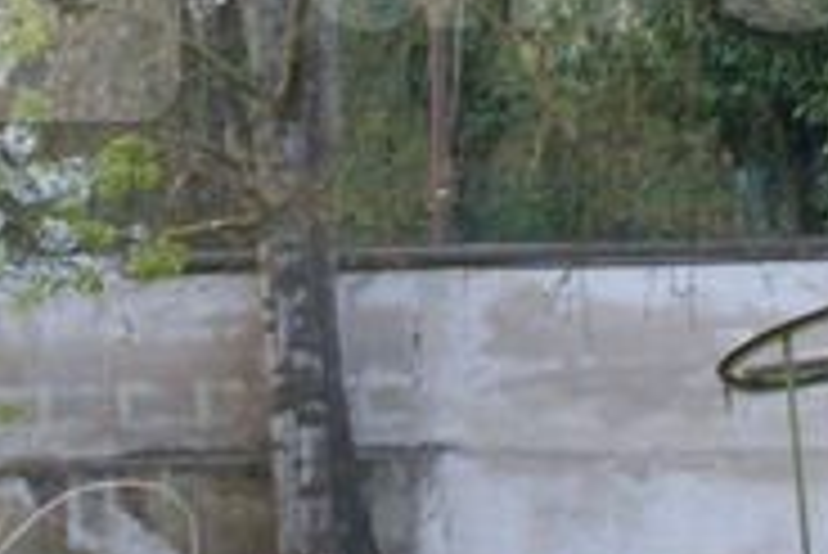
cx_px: 662
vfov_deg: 4.5
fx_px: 7089
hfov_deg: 6.7
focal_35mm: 308
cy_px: -90
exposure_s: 1/50
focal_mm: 28
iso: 100
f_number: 5
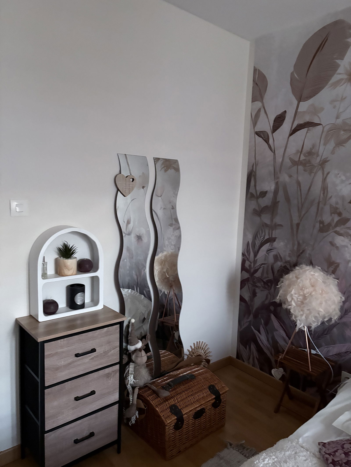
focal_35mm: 26
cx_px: 176
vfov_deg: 67.3
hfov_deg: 53.1
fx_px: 351
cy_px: 234
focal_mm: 5.96
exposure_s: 1/30
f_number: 1.6
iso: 800
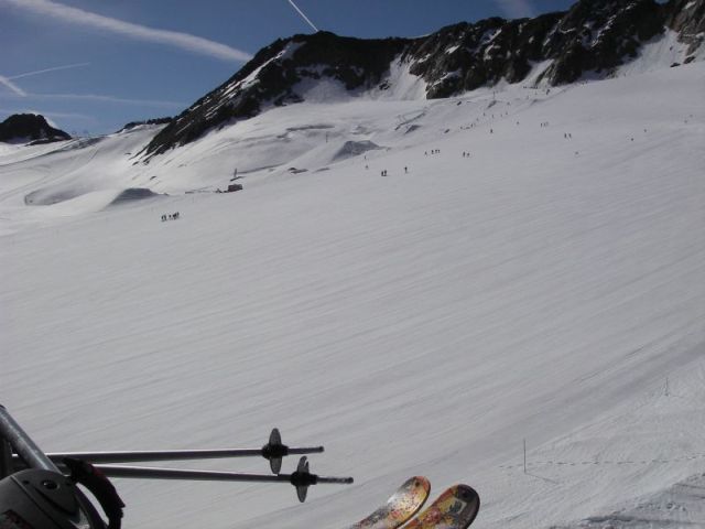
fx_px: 774
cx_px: 352
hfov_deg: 49.0
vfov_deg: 37.7
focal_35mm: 38
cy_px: 264
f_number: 6.6
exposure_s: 1/800
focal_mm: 6.3
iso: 50
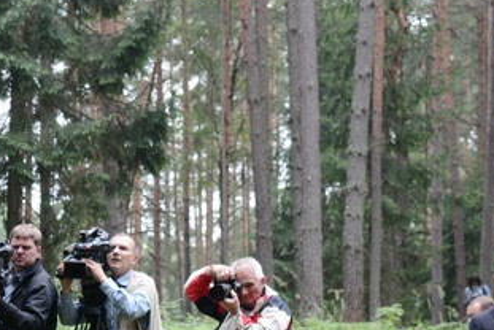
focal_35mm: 135
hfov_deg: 14.2
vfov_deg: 10.0
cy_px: 450
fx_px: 1854
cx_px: -233
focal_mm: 35
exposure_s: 1/400
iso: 1250
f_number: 4.5
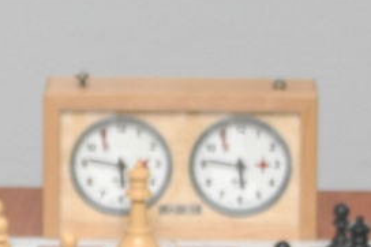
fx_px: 3602
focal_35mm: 350
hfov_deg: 5.9
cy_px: 235
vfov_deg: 3.9
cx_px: 29
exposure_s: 1/60
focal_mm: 31
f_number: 4.5
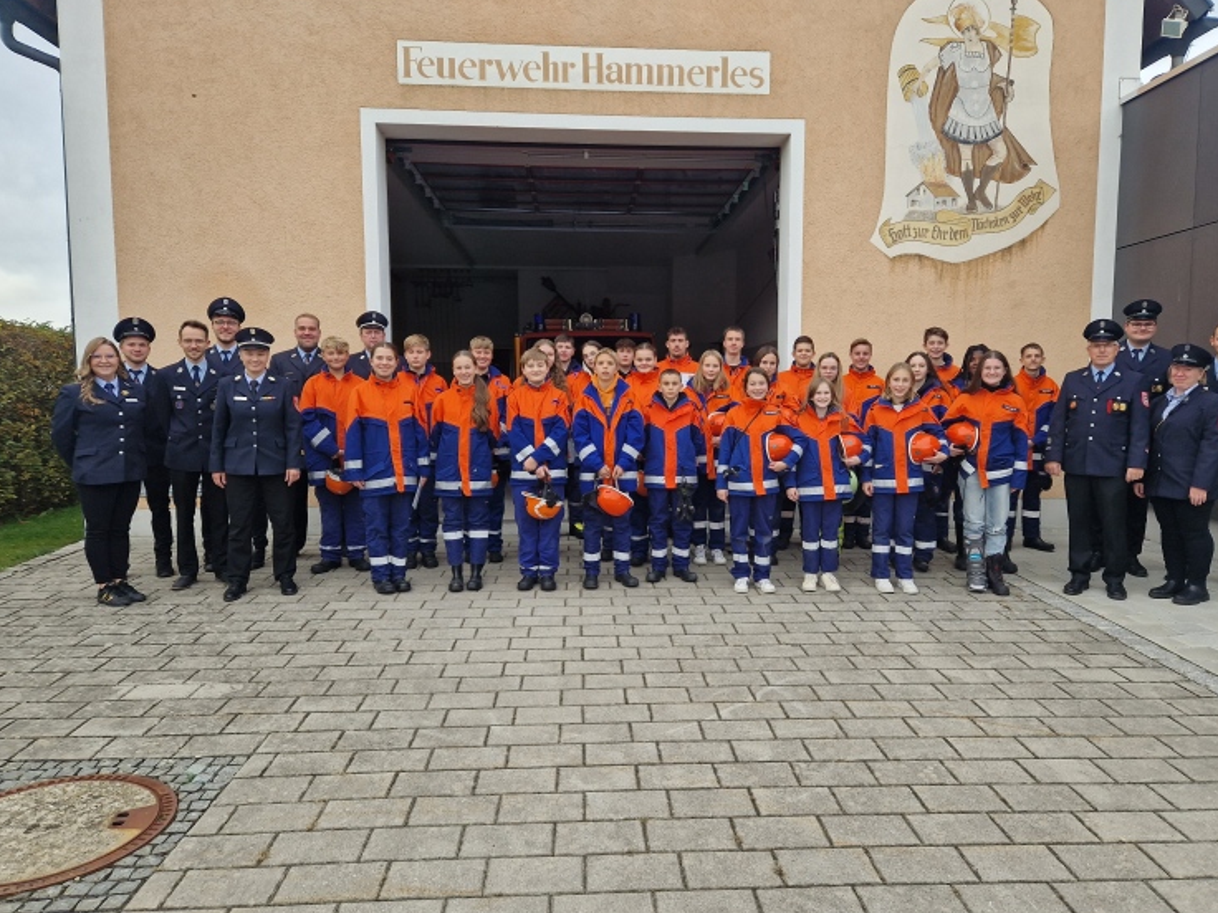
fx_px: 880
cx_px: 650
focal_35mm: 25
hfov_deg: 69.3
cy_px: 448
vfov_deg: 54.9
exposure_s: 1/180
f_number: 1.8
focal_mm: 5.4
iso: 50
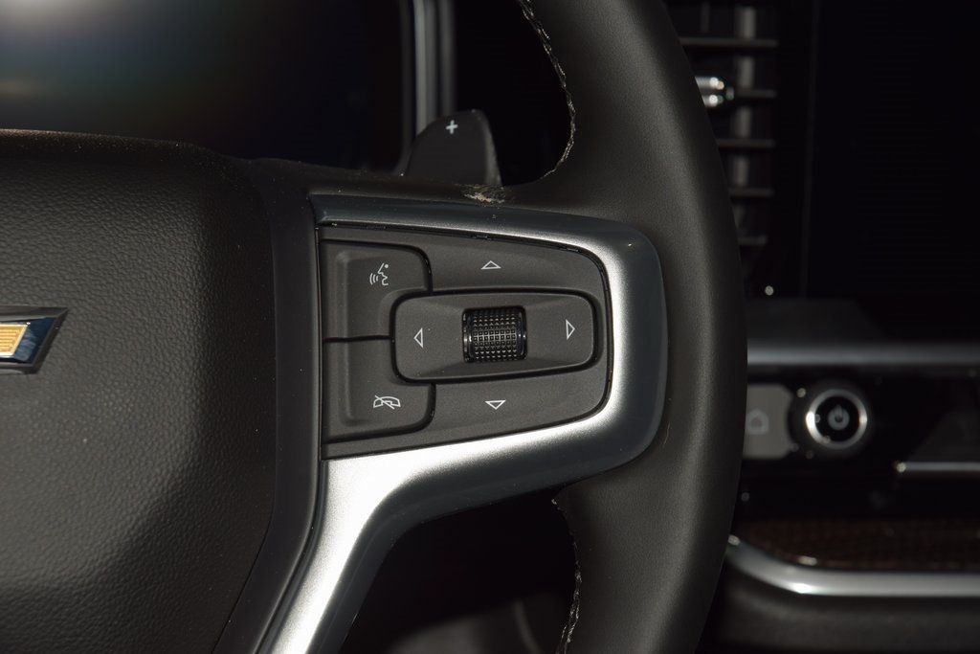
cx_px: 490
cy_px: 327
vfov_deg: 13.0
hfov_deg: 19.5
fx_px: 2859
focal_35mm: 105
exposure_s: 1/125
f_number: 8
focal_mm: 70
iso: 100
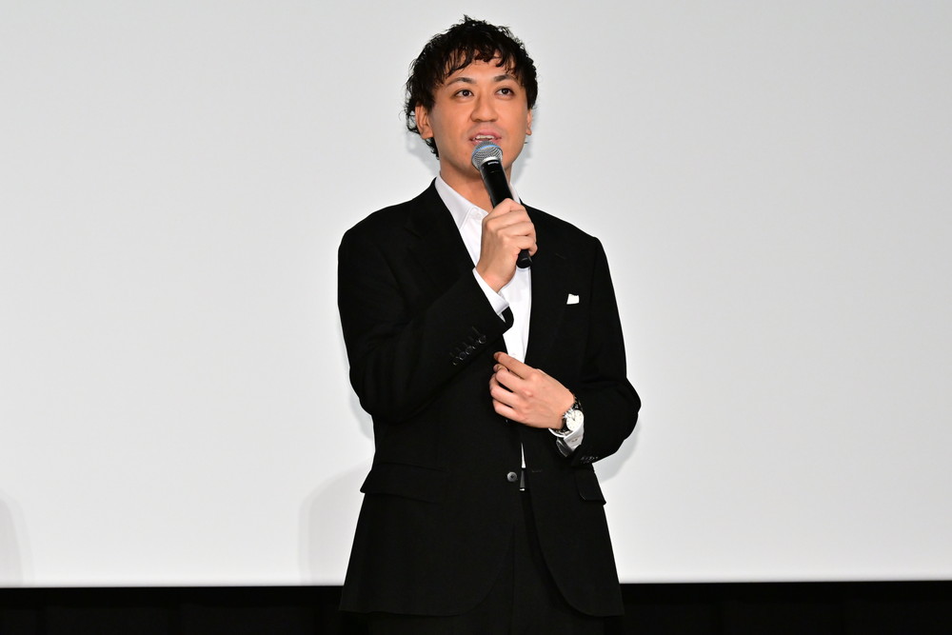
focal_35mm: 145
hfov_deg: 14.2
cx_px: 476
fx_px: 3835
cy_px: 318
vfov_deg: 9.5
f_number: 6.3
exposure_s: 1/200
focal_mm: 97
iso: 3200
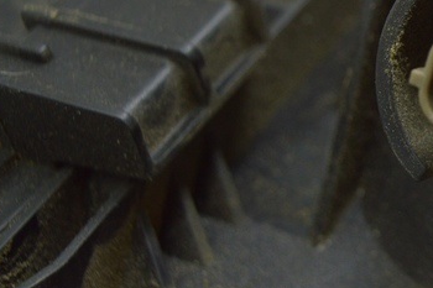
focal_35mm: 114
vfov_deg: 12.0
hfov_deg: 17.3
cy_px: 64
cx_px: 478
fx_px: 1370
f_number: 4
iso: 400
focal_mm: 26
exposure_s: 1/60
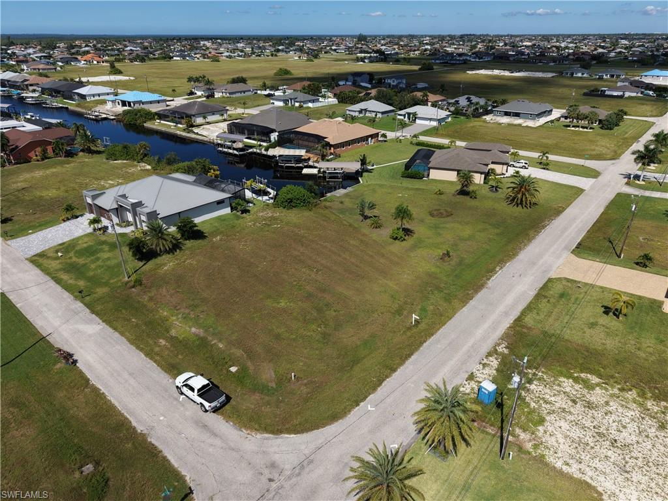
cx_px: 334
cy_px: 250
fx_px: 444
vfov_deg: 58.9
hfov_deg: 73.9
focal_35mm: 23
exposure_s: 1/6000
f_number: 1.8
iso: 120
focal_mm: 8.67
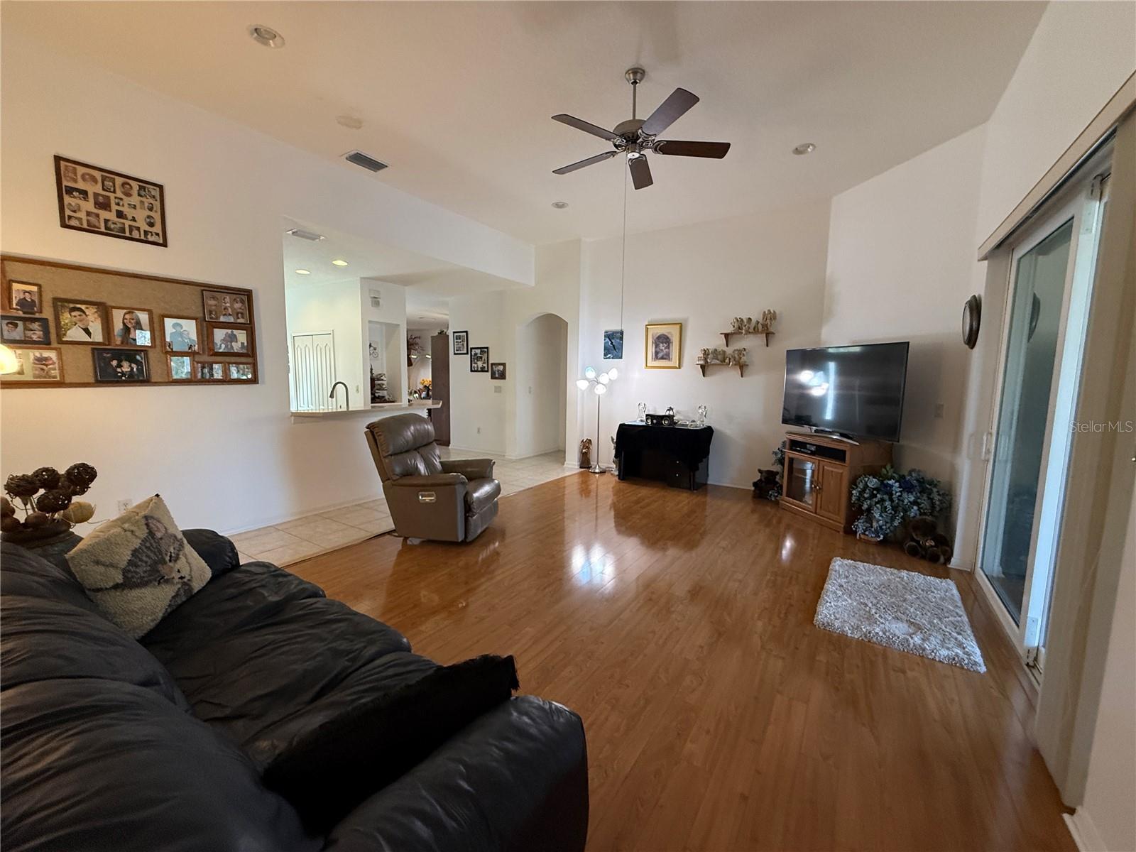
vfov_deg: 85.7
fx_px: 459
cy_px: 426
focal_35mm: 14
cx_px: 568
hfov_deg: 102.1
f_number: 2.2
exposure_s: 1/120
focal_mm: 2.22
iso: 320
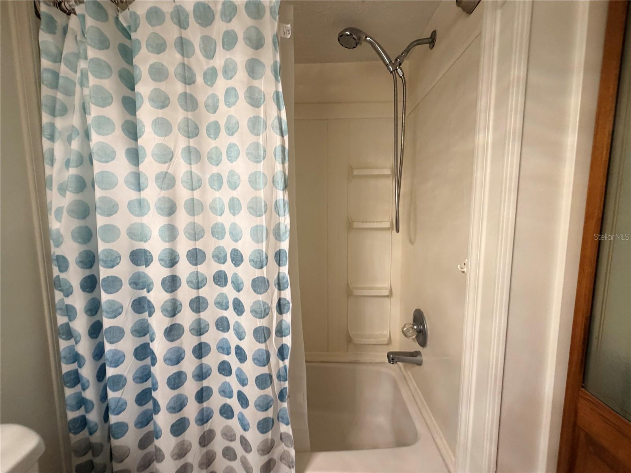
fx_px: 255
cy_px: 236
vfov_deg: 85.7
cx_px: 316
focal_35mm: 14
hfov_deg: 102.1
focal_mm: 2.22
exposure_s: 1/60
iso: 200
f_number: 2.2
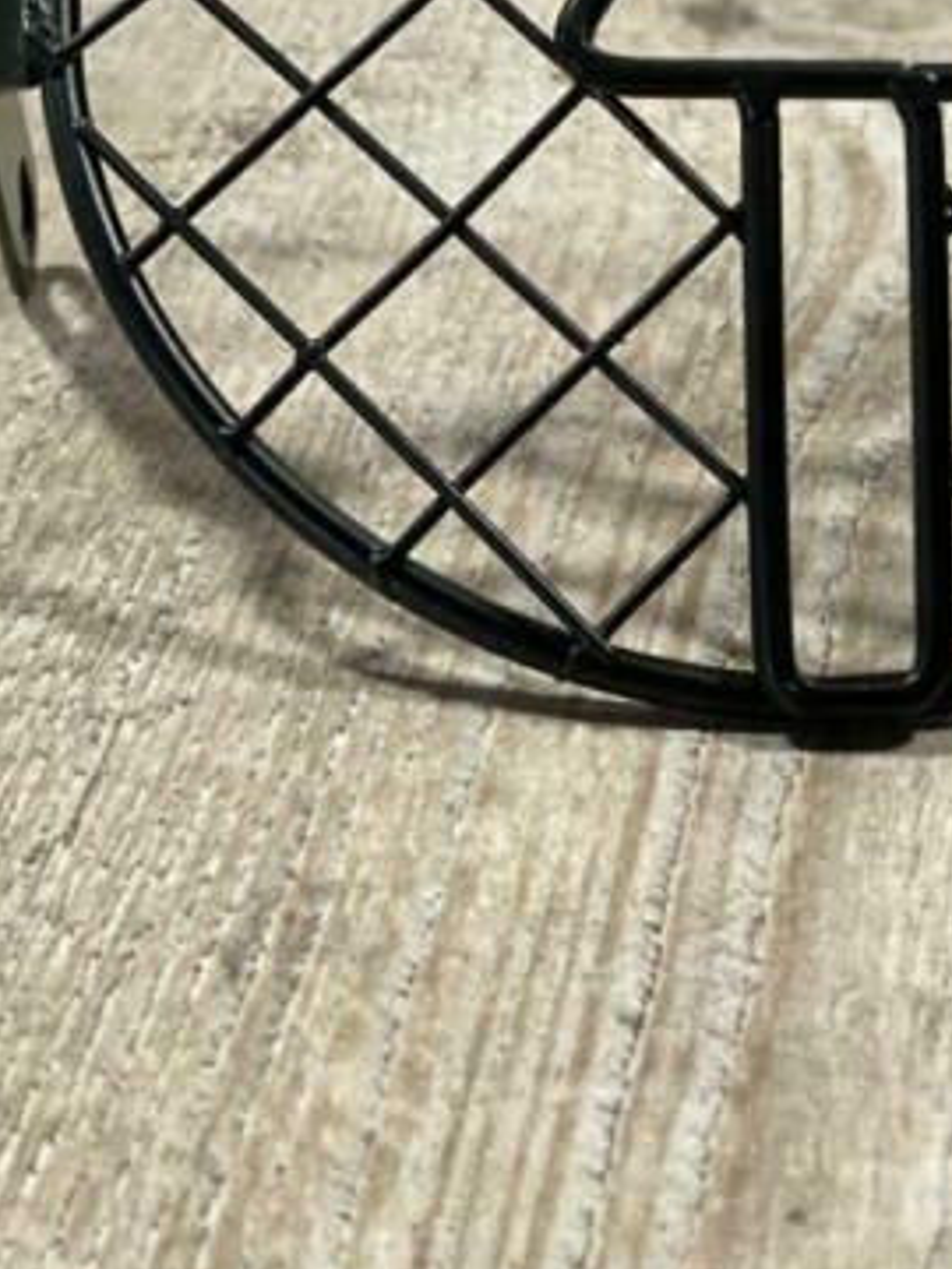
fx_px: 3814
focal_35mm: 104
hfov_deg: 14.1
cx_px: 829
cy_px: 155
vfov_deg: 18.6
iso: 160
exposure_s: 1/50
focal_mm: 6
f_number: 2
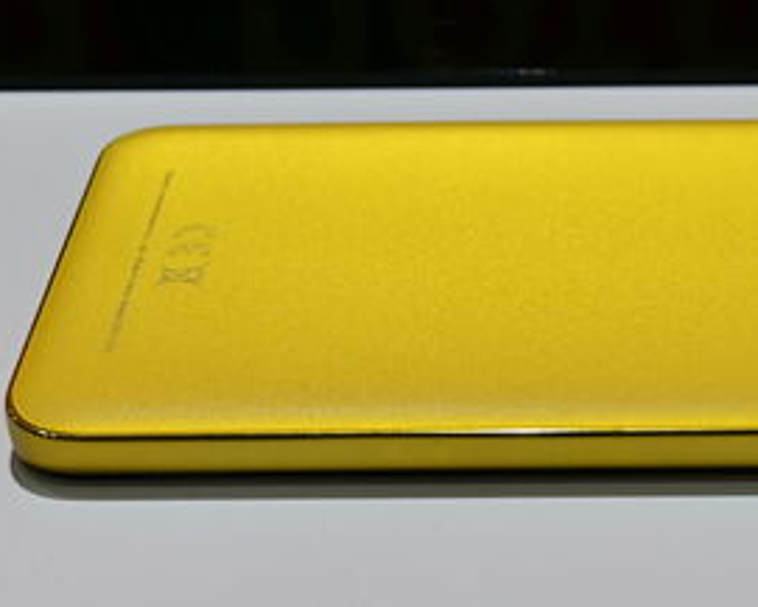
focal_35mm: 105
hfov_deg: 17.9
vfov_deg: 14.7
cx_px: 710
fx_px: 2358
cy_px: 343
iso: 250
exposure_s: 1/200
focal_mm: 33
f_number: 7.1
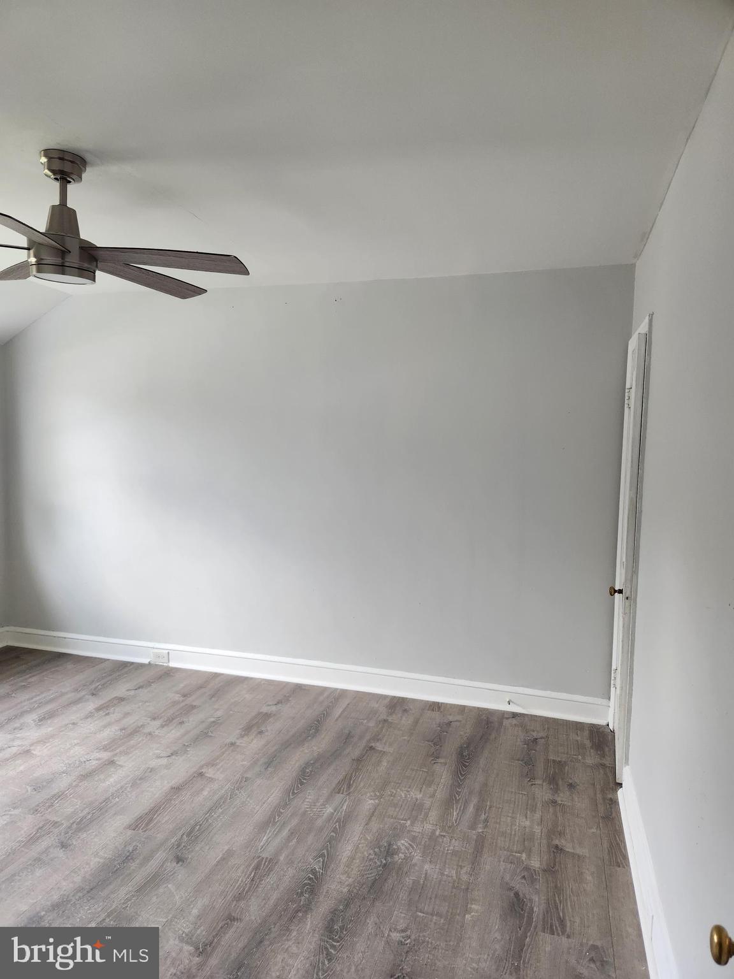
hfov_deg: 58.9
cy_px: 490
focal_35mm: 23
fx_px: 650
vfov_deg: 73.9
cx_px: 367
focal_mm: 5.4
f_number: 1.8
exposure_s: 1/180
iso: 125
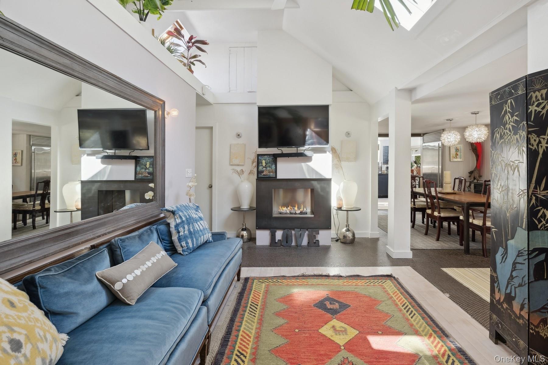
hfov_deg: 93.3
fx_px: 259
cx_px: 274
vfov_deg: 70.4
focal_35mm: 17
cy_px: 182
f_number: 8
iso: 800
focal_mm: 17
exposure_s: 1/80
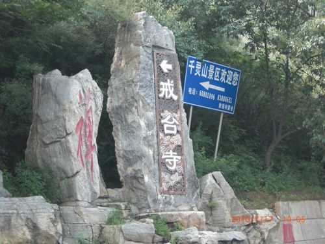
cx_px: 162
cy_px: 122
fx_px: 1014
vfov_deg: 13.7
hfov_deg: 18.2
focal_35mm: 108
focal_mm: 18.9
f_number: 5.3
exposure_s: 1/200
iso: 200
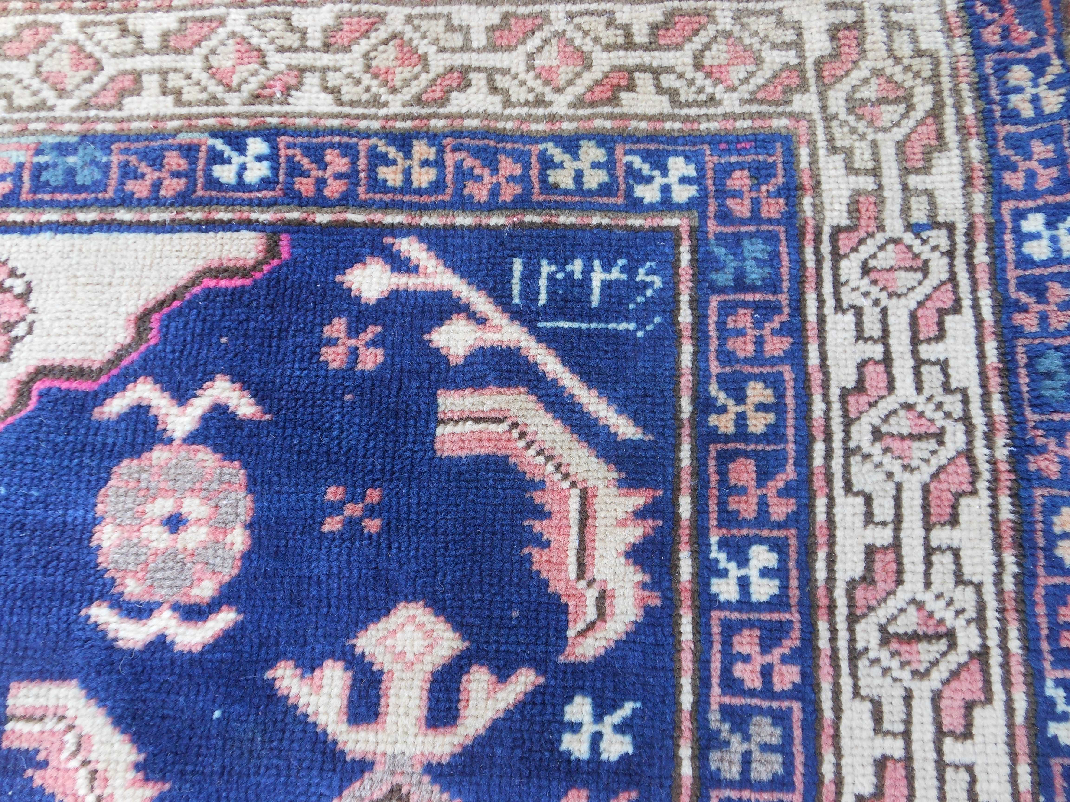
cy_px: 401
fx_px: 773
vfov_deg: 54.9
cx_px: 535
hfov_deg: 69.4
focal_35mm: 25
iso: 80
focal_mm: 4.5
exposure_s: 1/50
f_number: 3.2
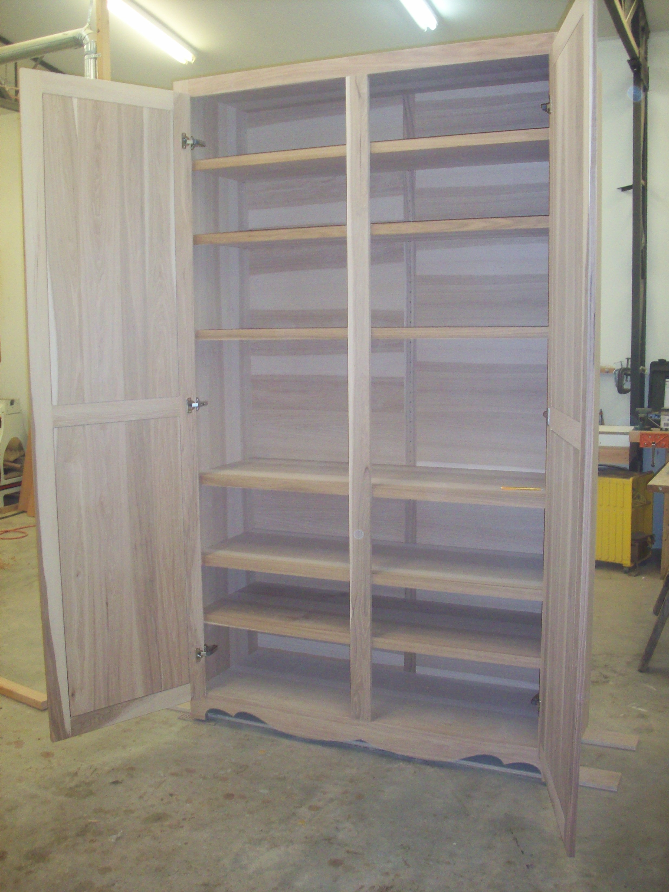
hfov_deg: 38.7
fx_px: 953
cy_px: 446
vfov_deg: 50.1
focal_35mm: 37
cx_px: 334
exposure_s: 1/45
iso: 160
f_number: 2.8
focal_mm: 6.2
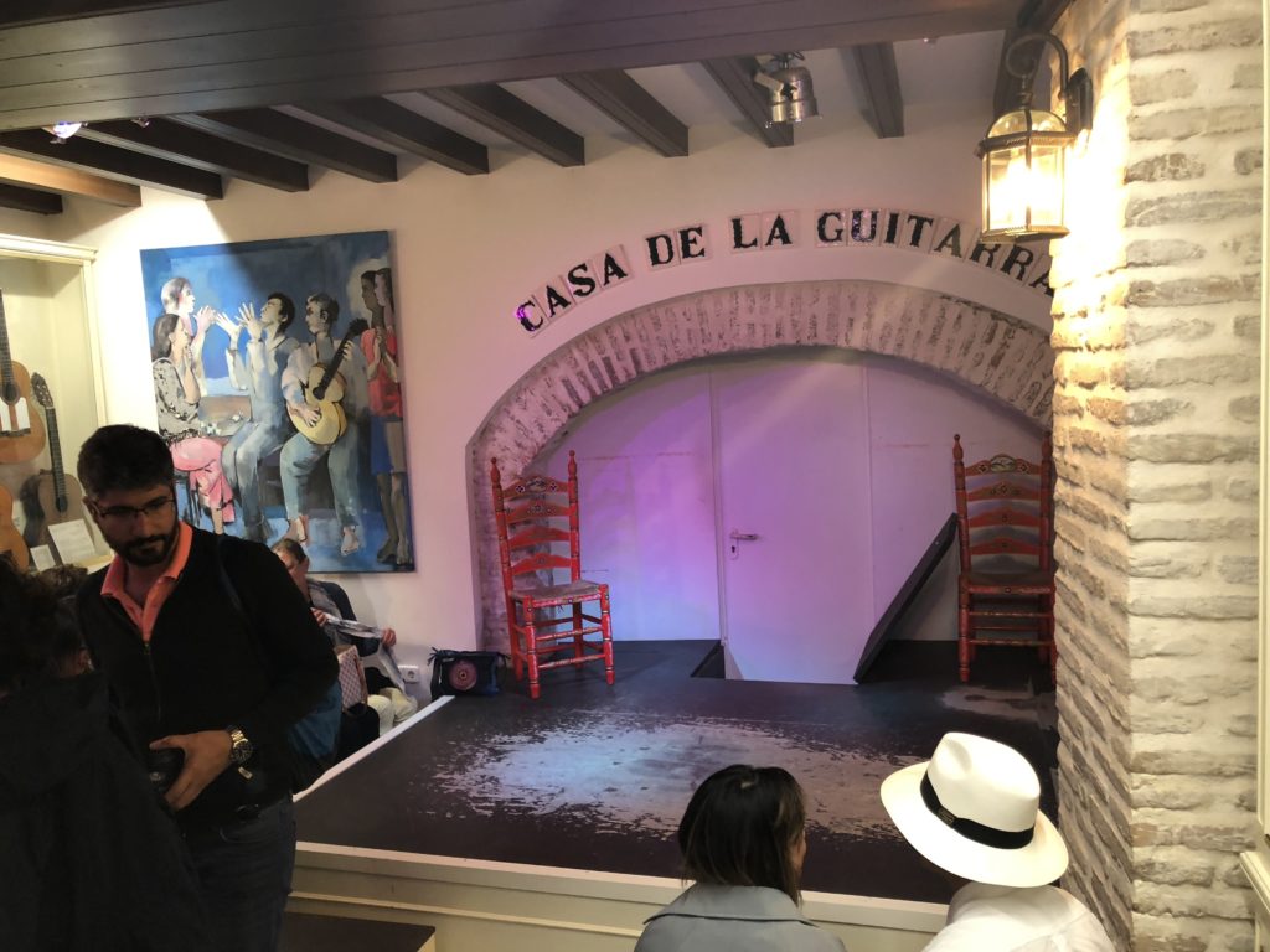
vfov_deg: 49.7
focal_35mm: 28
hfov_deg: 63.4
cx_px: 635
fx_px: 1027
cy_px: 476
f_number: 1.8
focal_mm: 4
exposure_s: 1/17
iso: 50
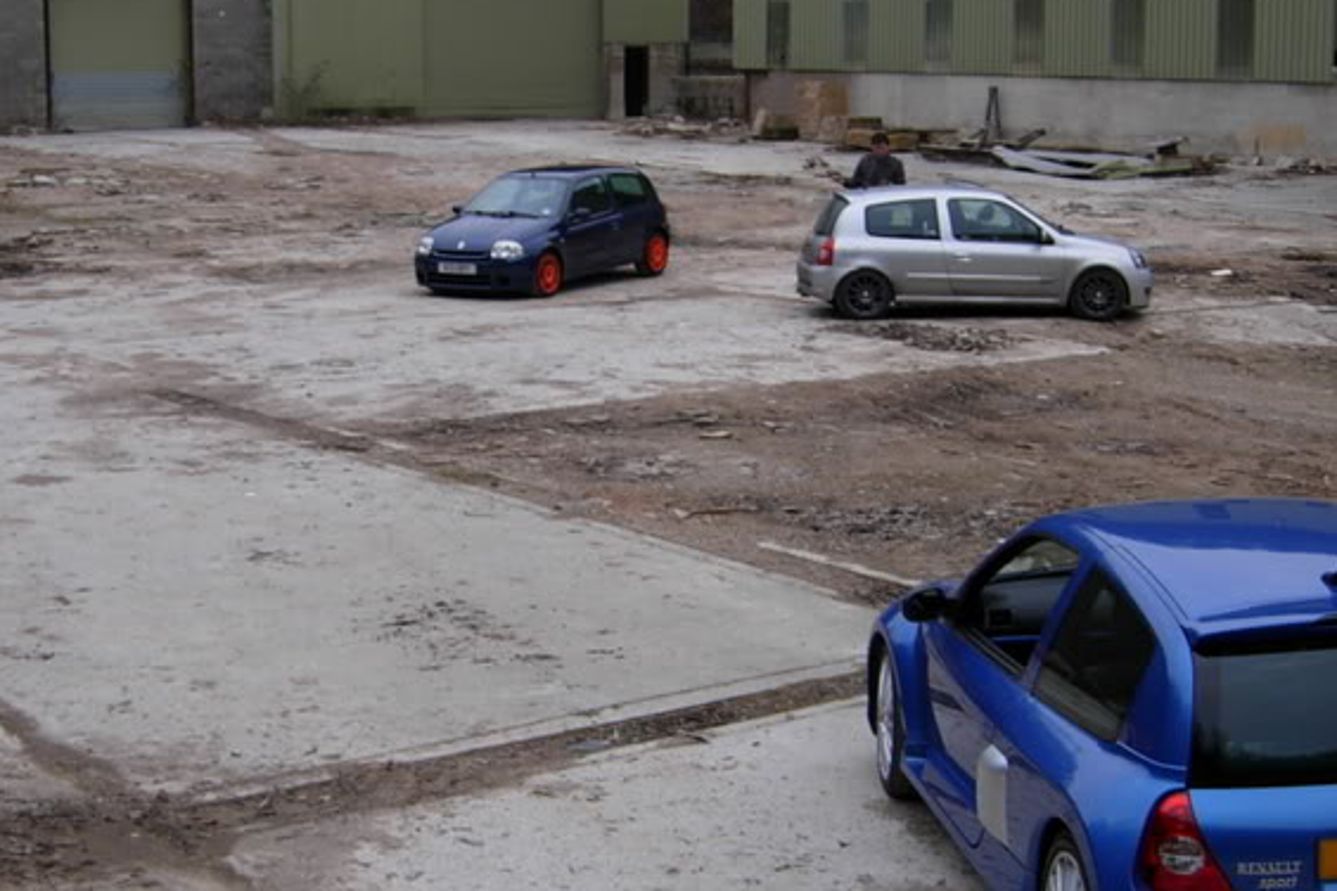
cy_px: 514
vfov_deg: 20.0
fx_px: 2525
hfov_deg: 29.6
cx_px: 510
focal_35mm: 68
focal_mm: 7.5
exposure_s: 1/17.4
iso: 50
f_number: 2.7
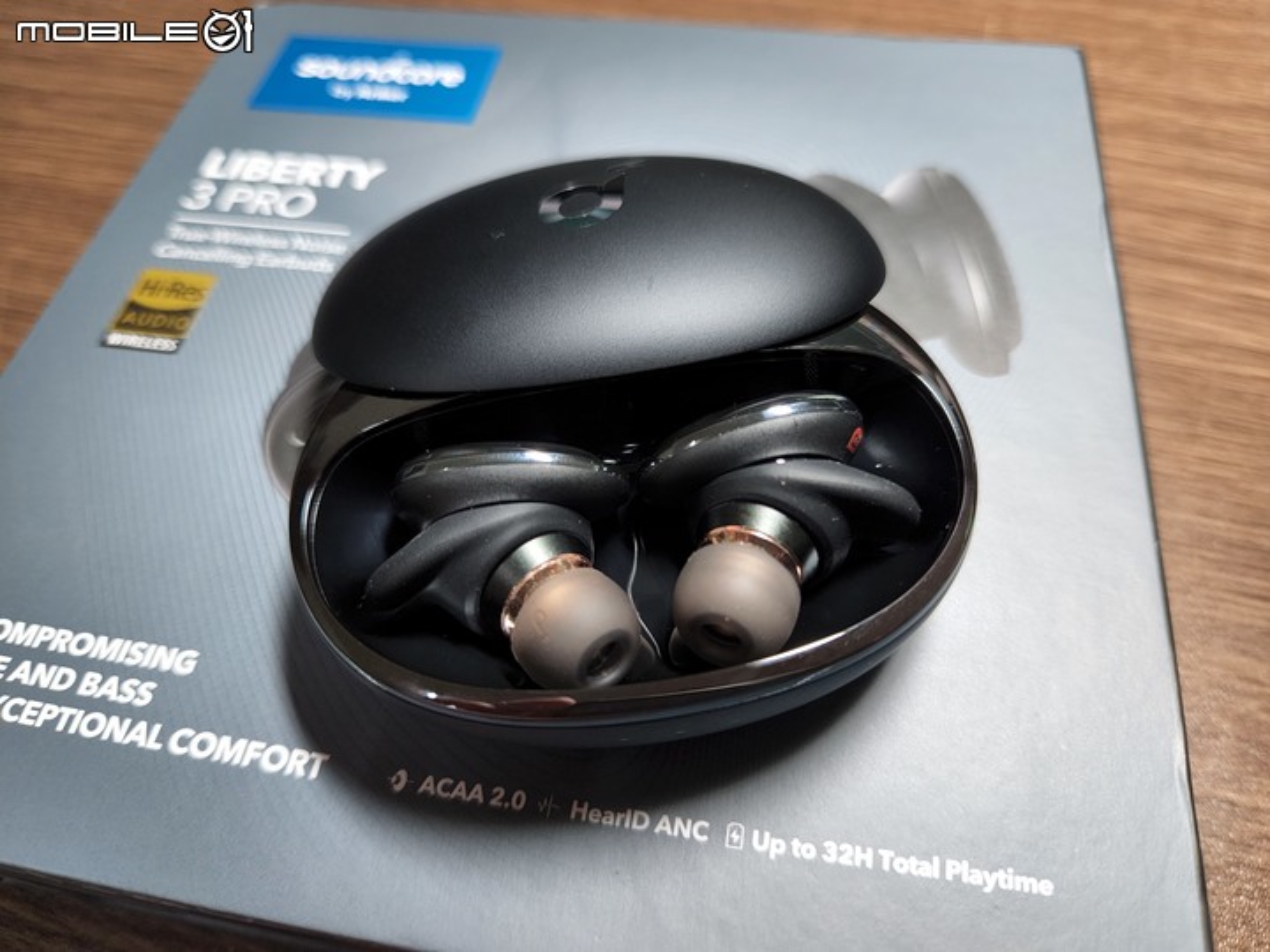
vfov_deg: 58.9
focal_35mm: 23
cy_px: 476
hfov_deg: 73.9
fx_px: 844
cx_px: 635
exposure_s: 1/120
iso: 320
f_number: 1.8
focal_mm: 5.4
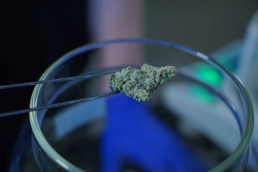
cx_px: 129
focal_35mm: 52
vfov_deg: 25.8
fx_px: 376
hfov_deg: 37.8
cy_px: 86
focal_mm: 35
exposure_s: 1/250
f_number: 2.8
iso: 500
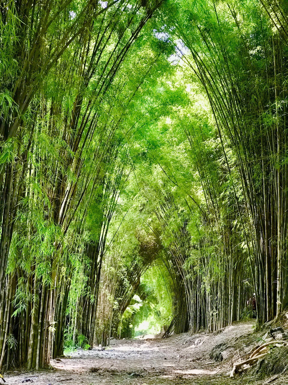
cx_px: 144
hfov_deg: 25.7
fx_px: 632
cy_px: 192
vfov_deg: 33.8
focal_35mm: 57
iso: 160
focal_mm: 6.6
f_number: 2.8
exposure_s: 1/50
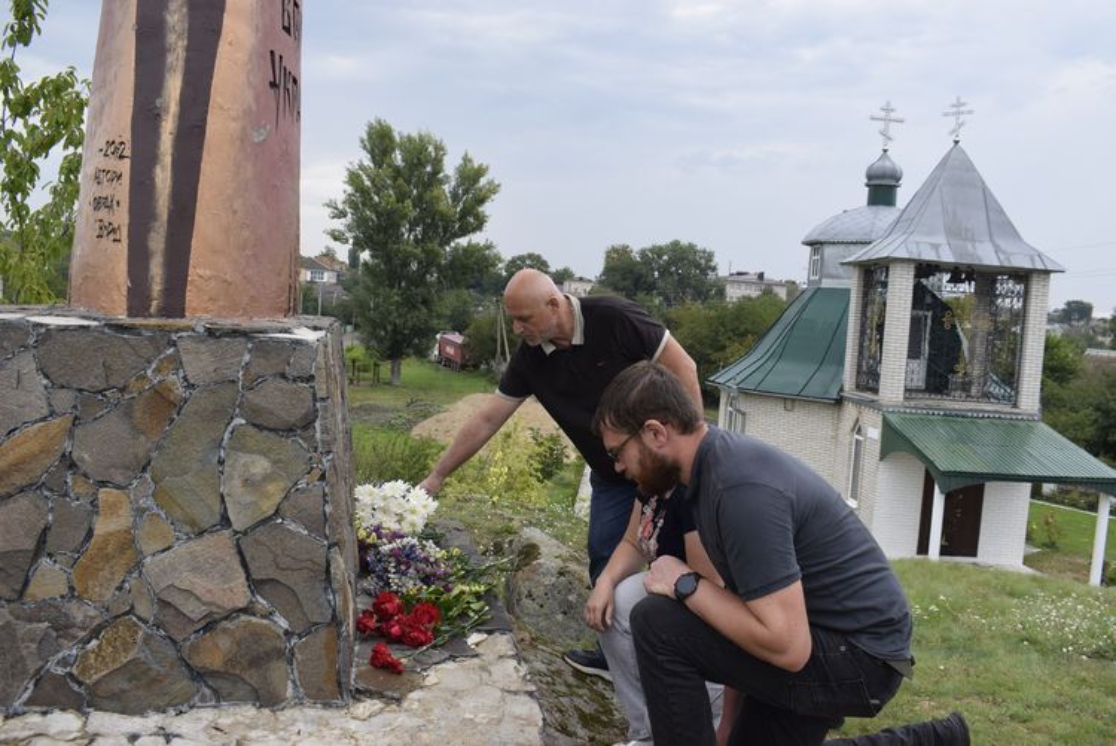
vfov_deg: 43.7
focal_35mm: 30
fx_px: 930
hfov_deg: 61.9
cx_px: 558
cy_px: 373
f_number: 8
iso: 400
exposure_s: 1/250
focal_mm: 20
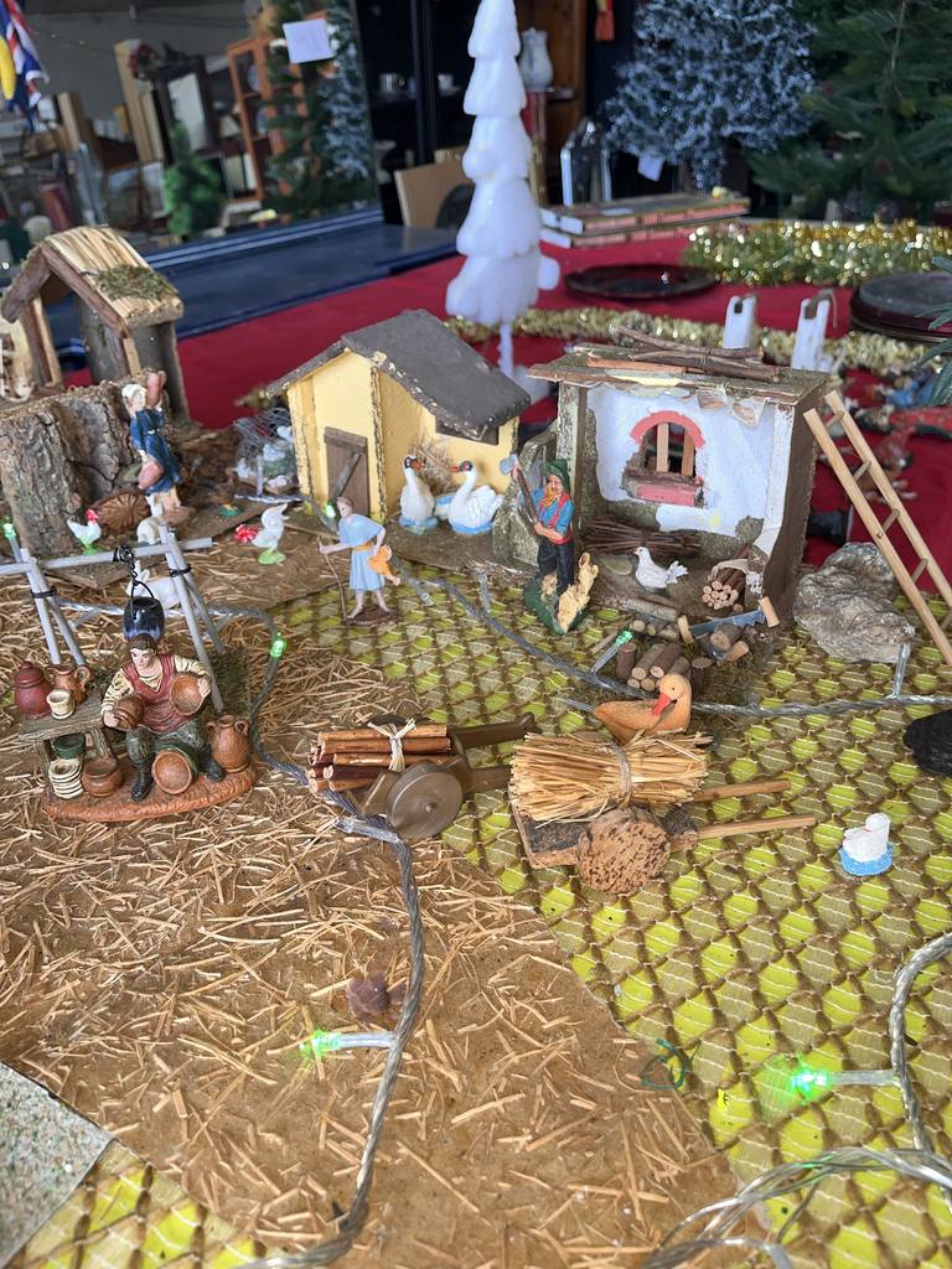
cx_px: 476
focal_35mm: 26
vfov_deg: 67.3
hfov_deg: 53.1
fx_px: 953
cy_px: 634
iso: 32
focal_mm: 5.1
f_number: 1.6
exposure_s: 1/152
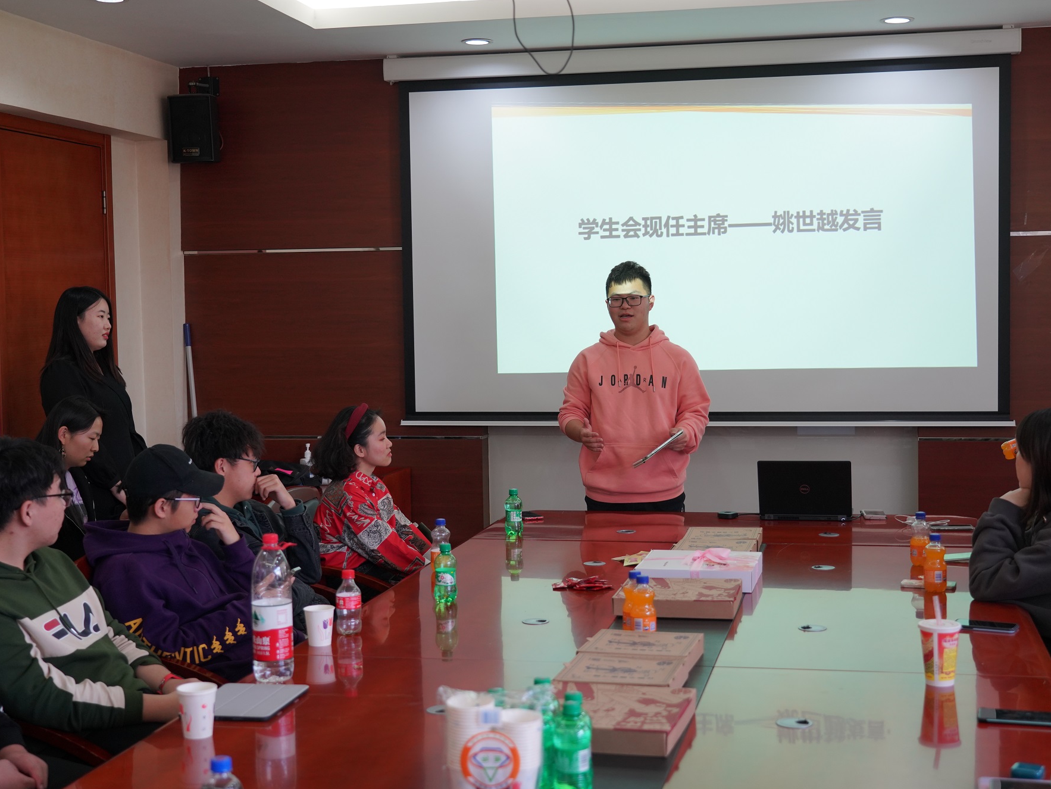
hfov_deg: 38.9
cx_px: 555
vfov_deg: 29.7
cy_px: 396
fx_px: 1488
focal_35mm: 49
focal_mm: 45
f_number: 4
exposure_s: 1/160
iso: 800
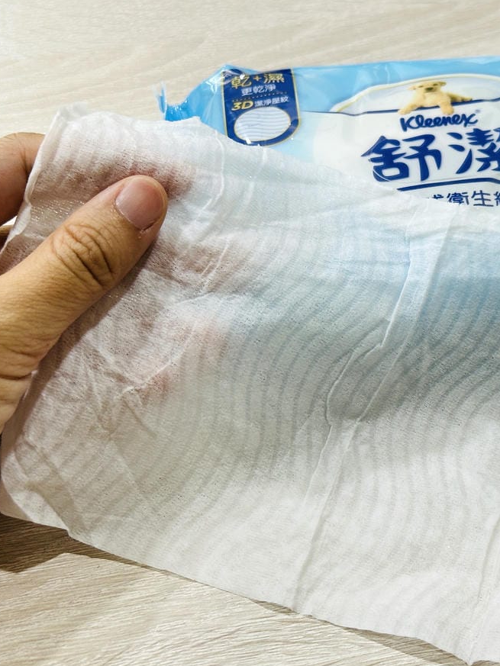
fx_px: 1271
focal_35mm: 66
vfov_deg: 29.4
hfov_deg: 22.1
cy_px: 336
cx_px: 361
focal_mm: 6.86
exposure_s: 1/60
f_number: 1.78
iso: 100
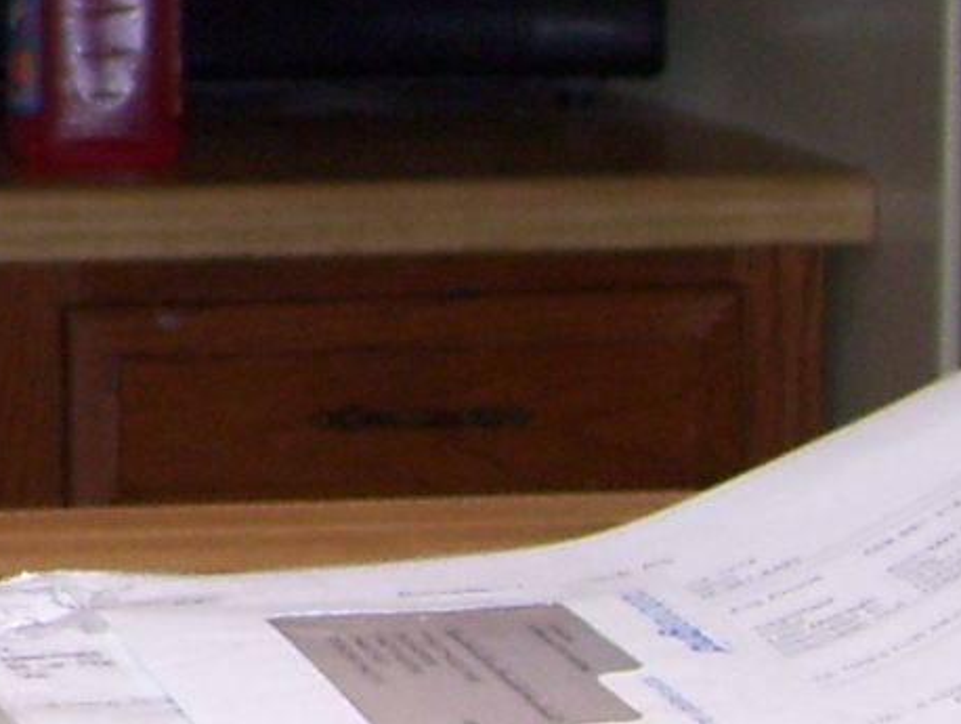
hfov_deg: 8.1
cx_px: -1366
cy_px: -180
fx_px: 6228
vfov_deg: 6.6
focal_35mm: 224
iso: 80
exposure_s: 1/60
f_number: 2.7
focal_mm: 6
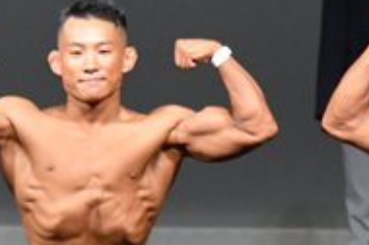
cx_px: 106
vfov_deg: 1.2
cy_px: 292
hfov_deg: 1.9
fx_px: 11287
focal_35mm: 1103
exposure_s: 1/400
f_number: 5.6
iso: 5000
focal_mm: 180
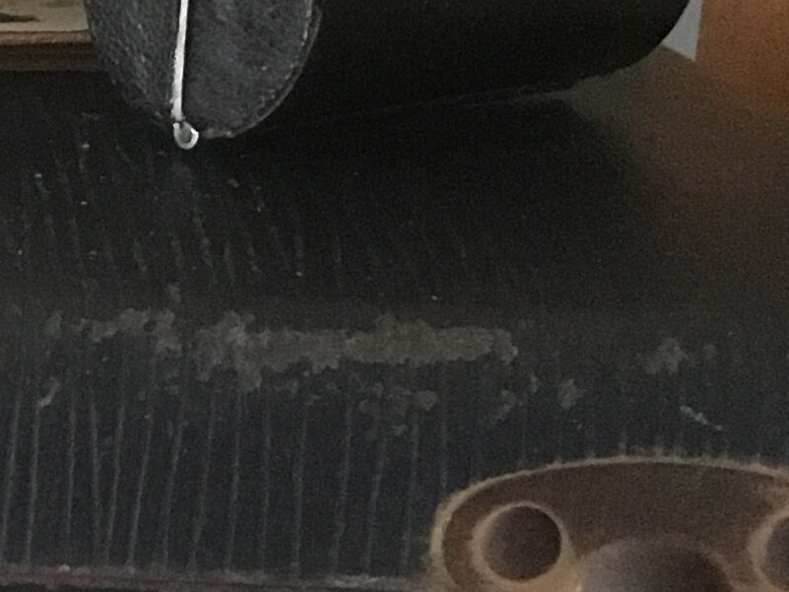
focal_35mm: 146
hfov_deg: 12.3
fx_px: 3328
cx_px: -653
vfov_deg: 10.2
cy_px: 256
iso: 400
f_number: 2.2
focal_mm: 4.15
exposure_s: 1/17
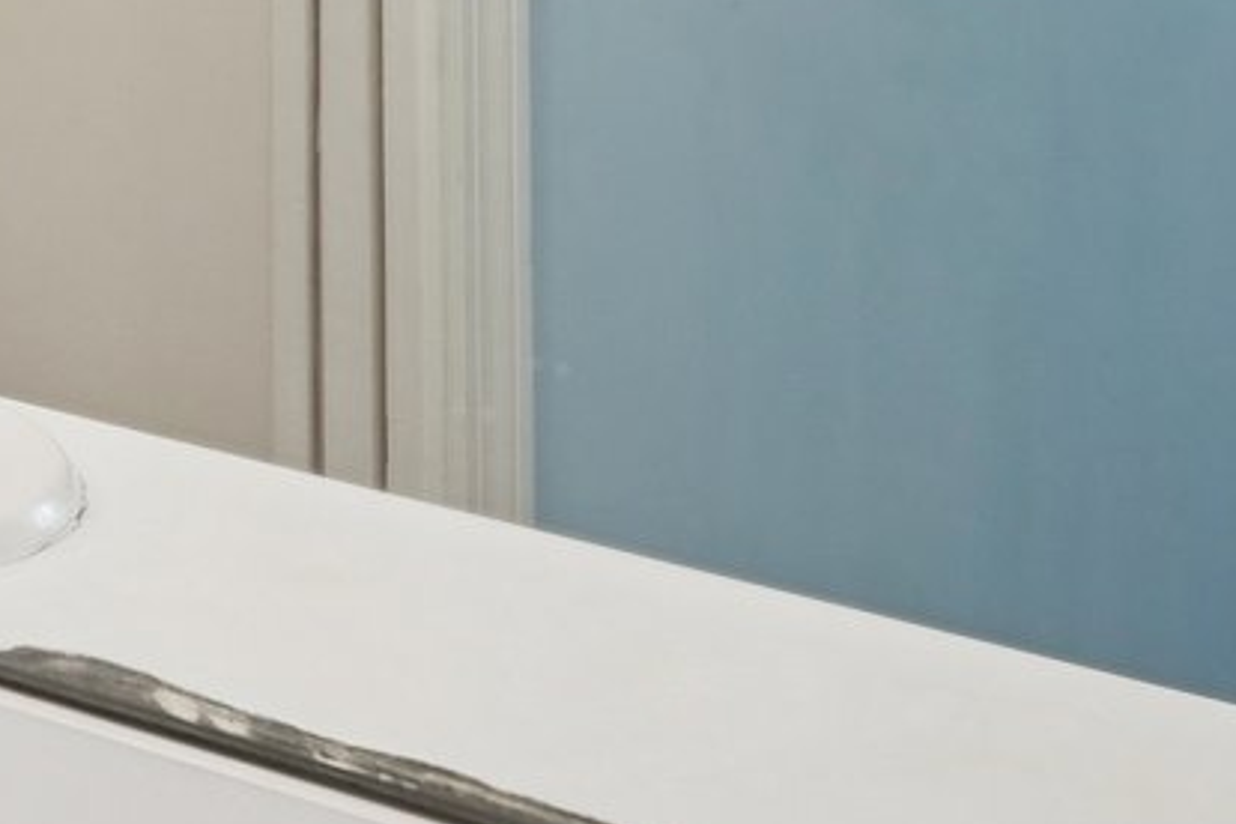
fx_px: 5939
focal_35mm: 173
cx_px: -1797
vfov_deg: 7.6
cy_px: -915
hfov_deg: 10.2
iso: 400
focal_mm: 35
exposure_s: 1/13
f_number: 8
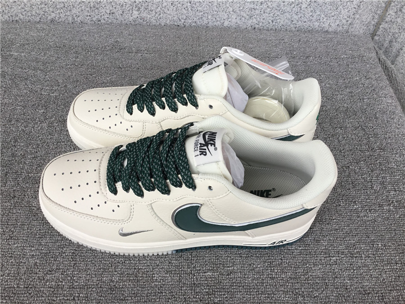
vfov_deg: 45.4
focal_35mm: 31
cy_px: 152
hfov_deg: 58.4
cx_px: 202
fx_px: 363
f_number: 2.4
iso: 25
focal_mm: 3.3
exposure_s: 1/176
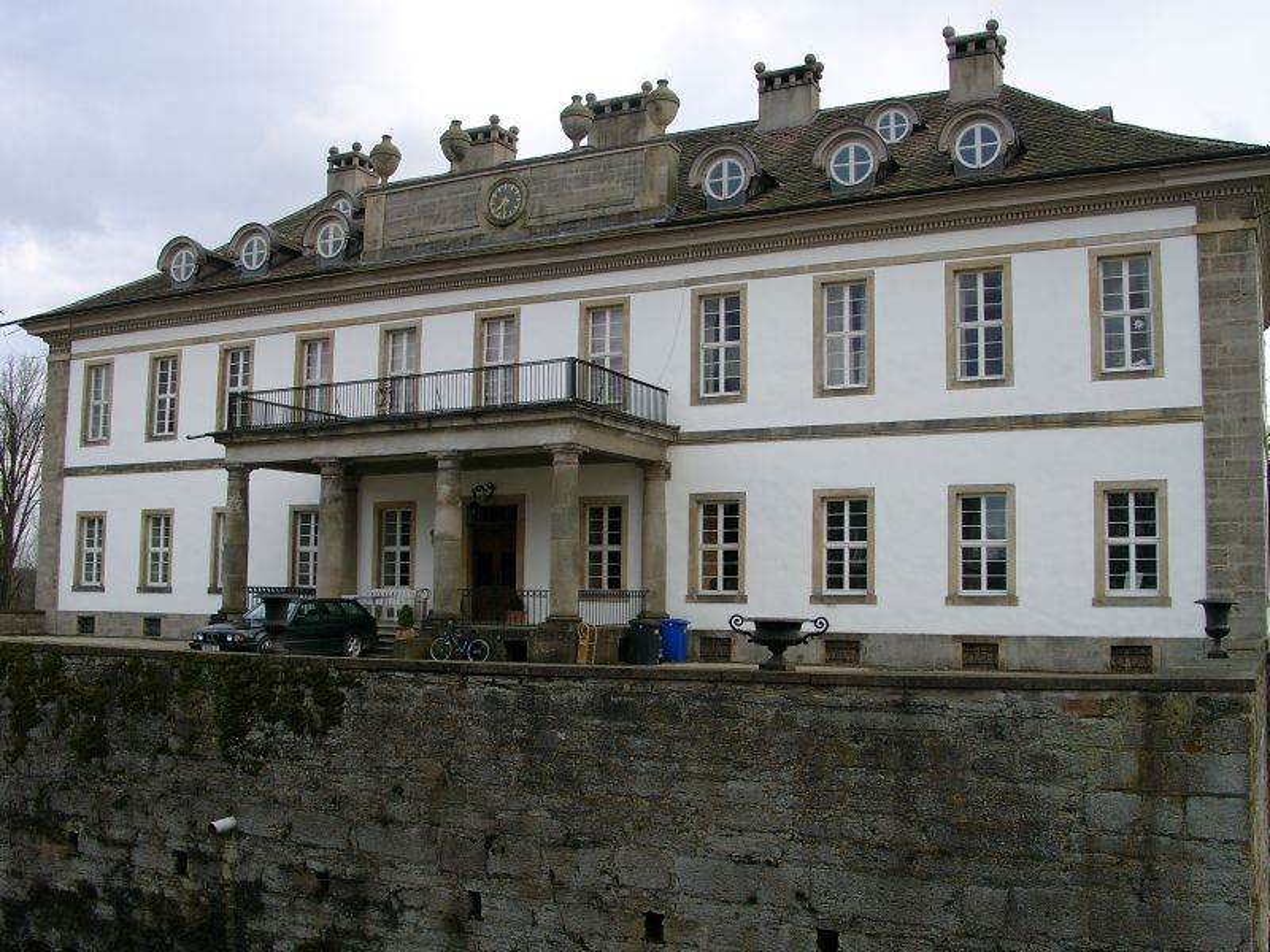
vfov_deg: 41.8
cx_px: 635
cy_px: 476
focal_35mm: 34
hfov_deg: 54.0
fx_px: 1247
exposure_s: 1/233
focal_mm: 7.13
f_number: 4
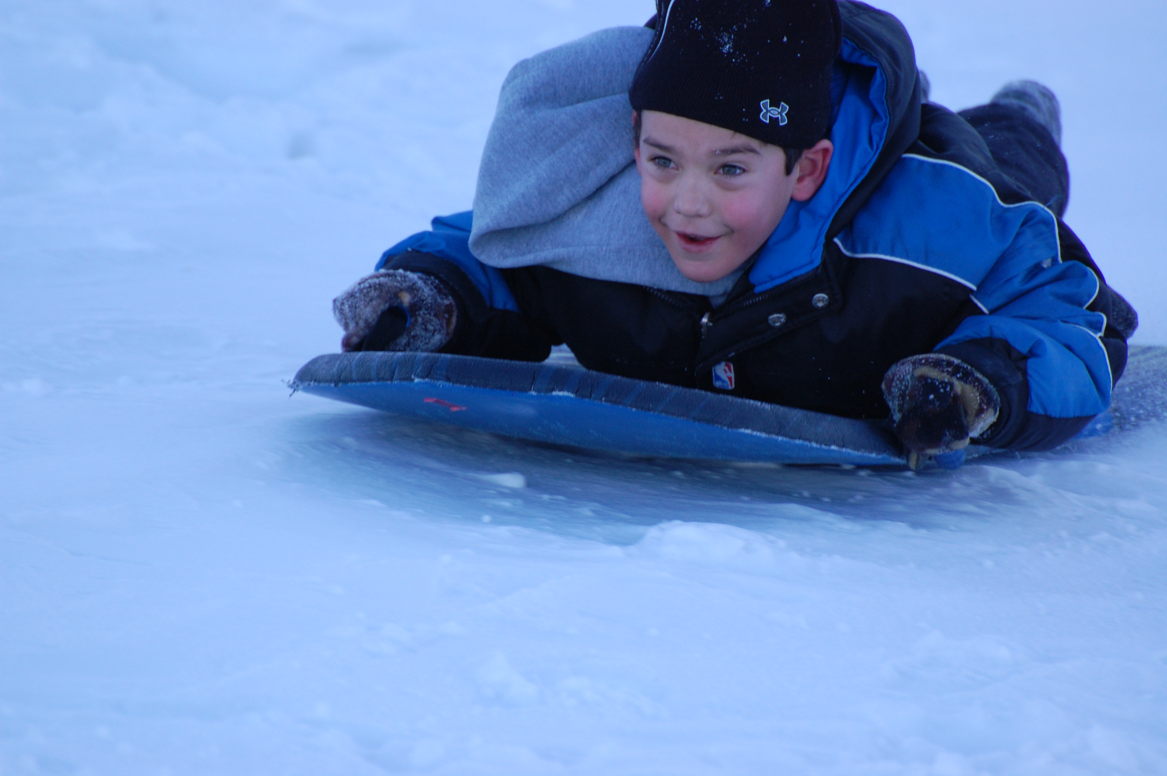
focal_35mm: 450
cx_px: 584
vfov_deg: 3.0
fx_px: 14574
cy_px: 388
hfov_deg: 4.6
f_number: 5.6
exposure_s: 1/500
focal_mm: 300
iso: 560
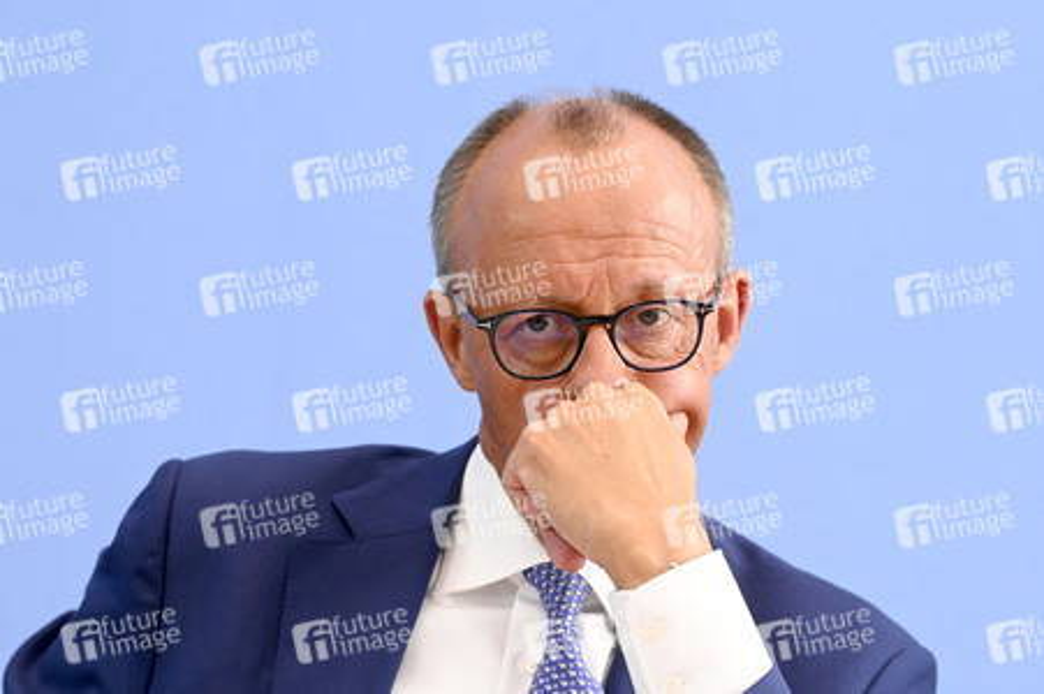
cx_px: 522
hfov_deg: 12.5
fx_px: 4781
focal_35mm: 165
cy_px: 347
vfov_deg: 8.3
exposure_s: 1/640
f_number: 6.3
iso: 3200
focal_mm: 165
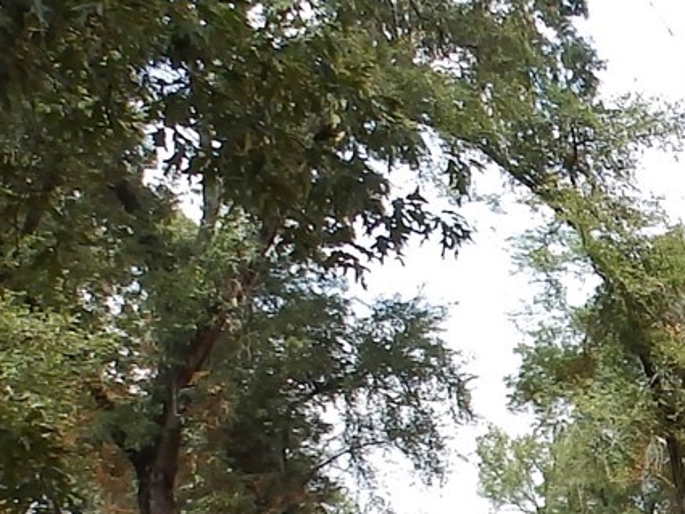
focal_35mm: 106
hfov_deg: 16.7
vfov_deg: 13.8
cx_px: 1044
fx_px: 2098
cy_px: 512
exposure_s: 1/200
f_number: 4.5
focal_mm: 4
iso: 80
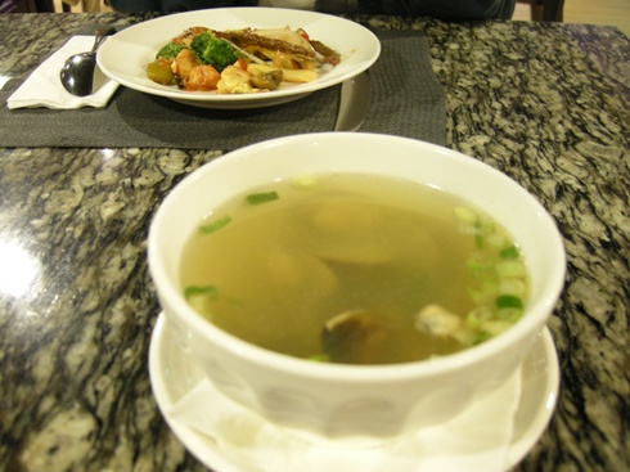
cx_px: 315
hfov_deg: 52.6
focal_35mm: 35
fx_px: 637
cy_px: 236
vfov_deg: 40.7
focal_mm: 7.5
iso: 200
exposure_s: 1/4
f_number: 2.7
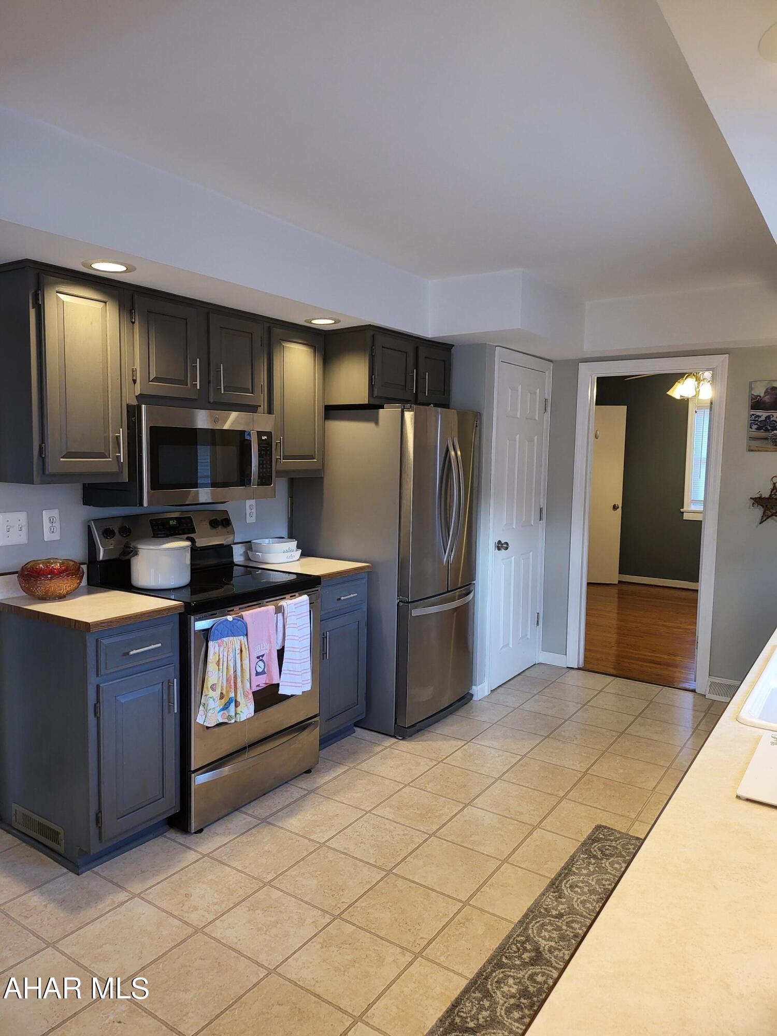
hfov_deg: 56.8
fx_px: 718
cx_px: 388
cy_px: 518
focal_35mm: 24
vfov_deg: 71.6
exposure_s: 1/60
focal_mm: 5
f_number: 1.8
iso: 250
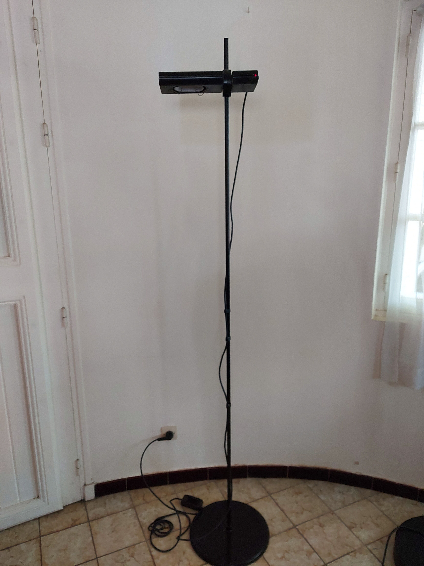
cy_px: 283
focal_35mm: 24
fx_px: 392
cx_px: 212
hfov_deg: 56.8
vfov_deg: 71.6
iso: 400
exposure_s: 1/60
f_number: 1.8
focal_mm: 5.23
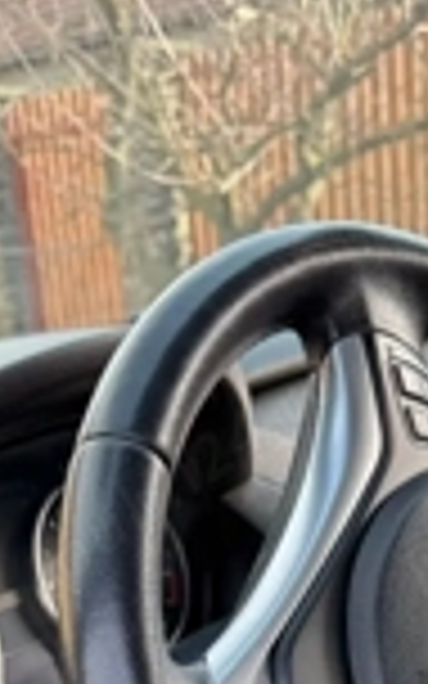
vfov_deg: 26.3
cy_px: 878
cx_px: 284
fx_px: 1250
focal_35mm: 67
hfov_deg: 19.4
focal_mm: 6.76
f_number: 1.78
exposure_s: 1/245
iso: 80
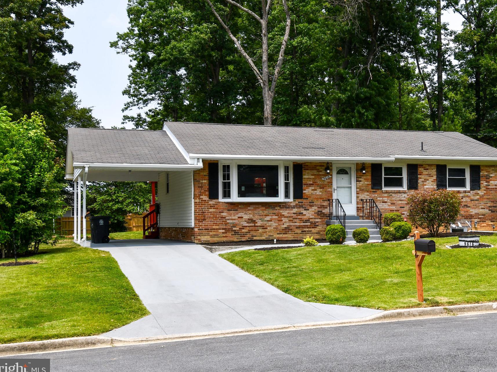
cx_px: 283
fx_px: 546
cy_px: 182
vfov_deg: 37.7
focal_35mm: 38
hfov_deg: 48.8
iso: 100
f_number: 9
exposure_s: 1/320
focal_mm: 22
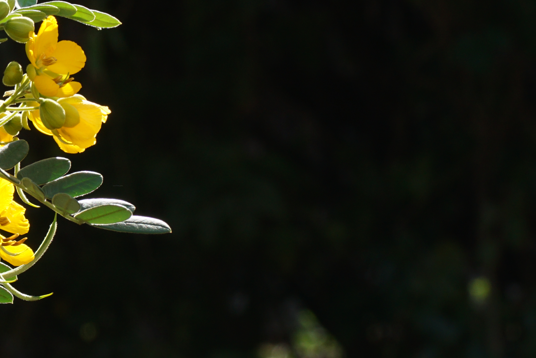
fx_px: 5195
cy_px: 123
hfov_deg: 5.9
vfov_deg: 3.9
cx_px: -82
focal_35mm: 349
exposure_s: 1/100
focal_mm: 90
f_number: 11
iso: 200
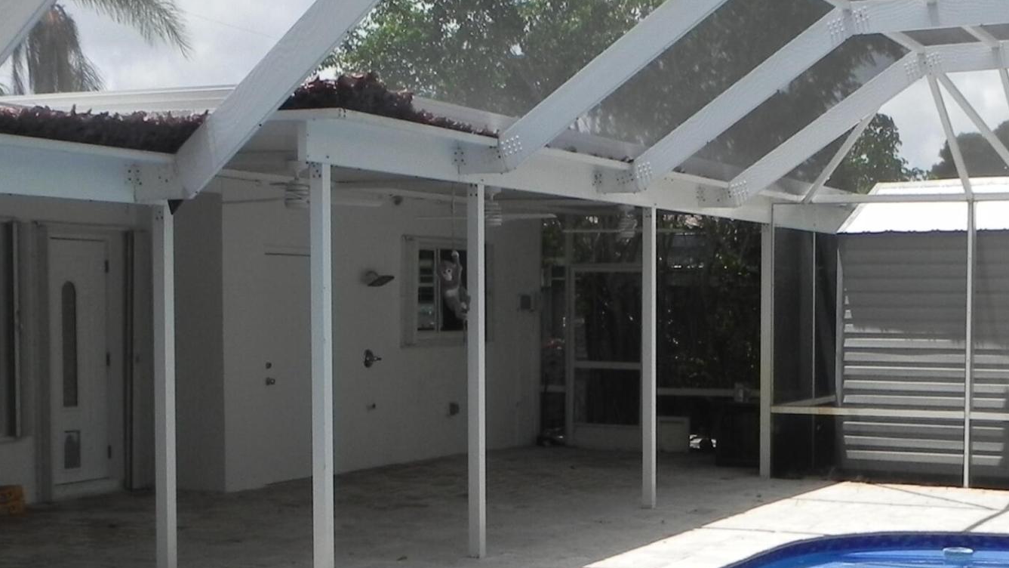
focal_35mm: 61
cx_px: 457
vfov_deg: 19.6
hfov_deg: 34.3
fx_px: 1632
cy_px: 415
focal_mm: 4.6
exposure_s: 1/359
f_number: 6.3
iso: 160
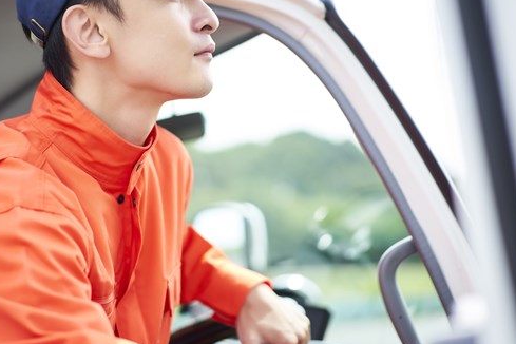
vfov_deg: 16.9
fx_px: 1161
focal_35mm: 81
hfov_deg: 25.0
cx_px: 200
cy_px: 160
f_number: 1.8
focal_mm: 55
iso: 50
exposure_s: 1/1000
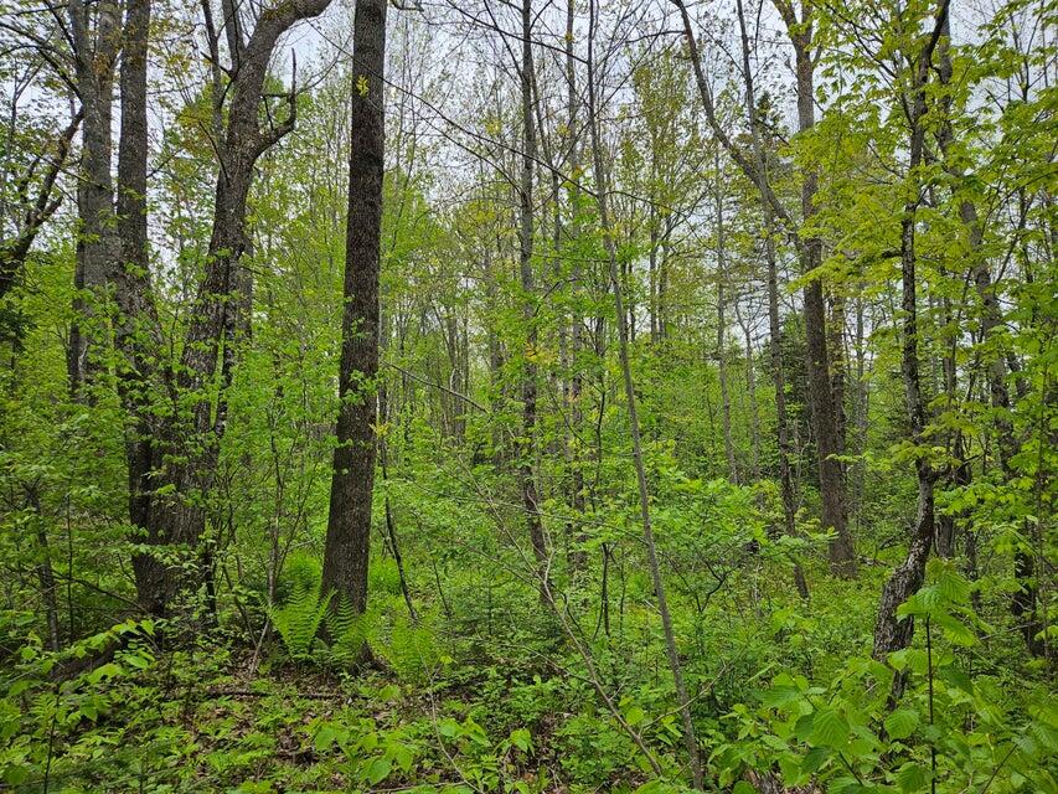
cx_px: 529
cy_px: 397
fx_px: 703
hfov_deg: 73.9
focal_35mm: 23
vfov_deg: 58.9
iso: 25
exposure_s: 1/661
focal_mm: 5.4
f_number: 1.8
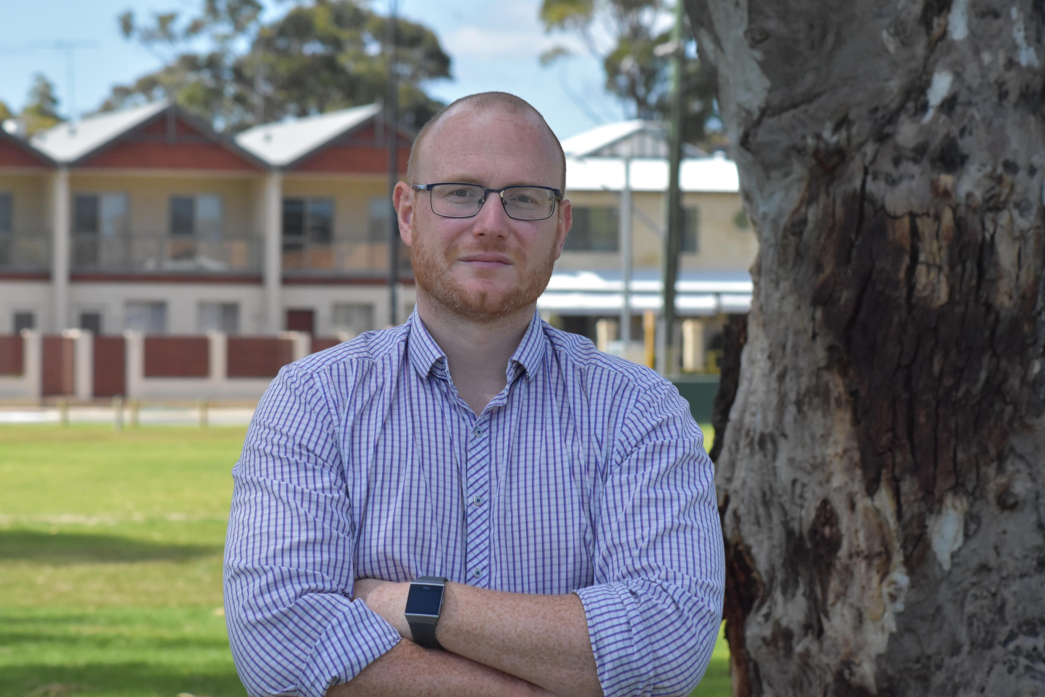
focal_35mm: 165
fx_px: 4789
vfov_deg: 8.3
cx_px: 522
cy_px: 348
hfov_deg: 12.5
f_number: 11
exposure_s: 1/2000
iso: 2000
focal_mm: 110
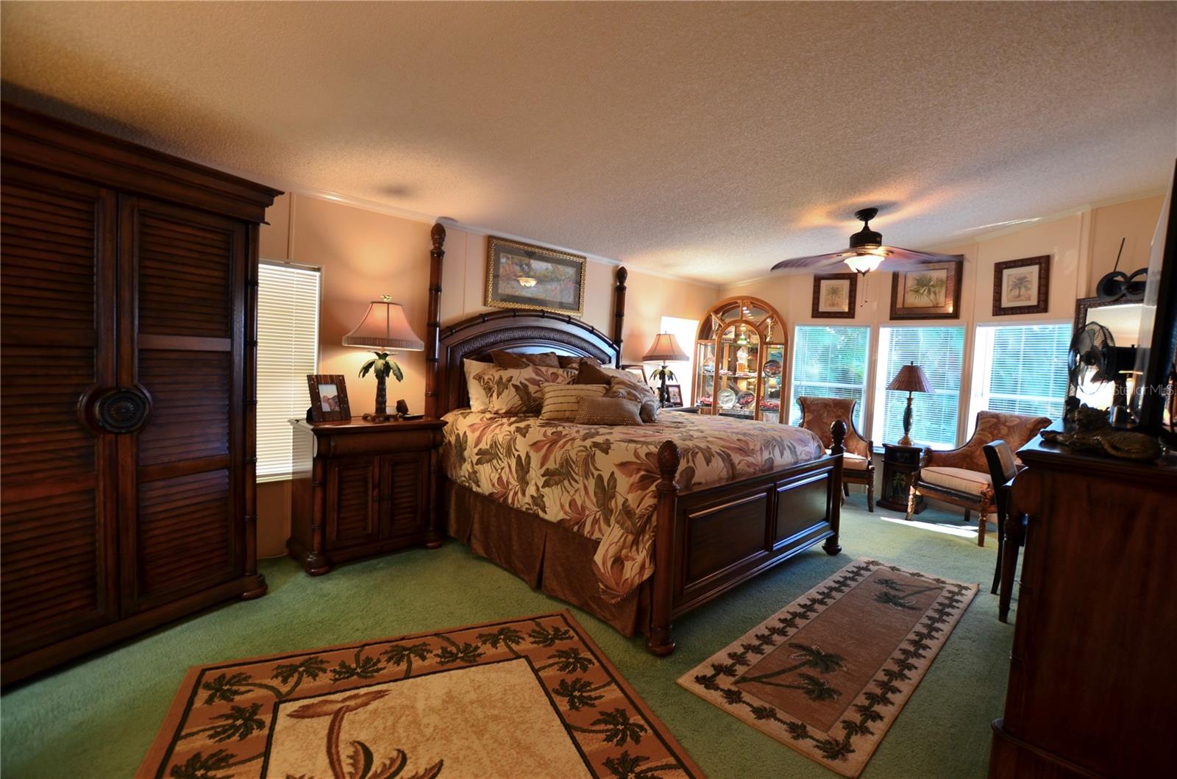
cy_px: 390
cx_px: 588
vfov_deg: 77.0
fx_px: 489
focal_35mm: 15
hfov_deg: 100.5
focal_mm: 10
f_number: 3.5
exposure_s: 1/20
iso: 200
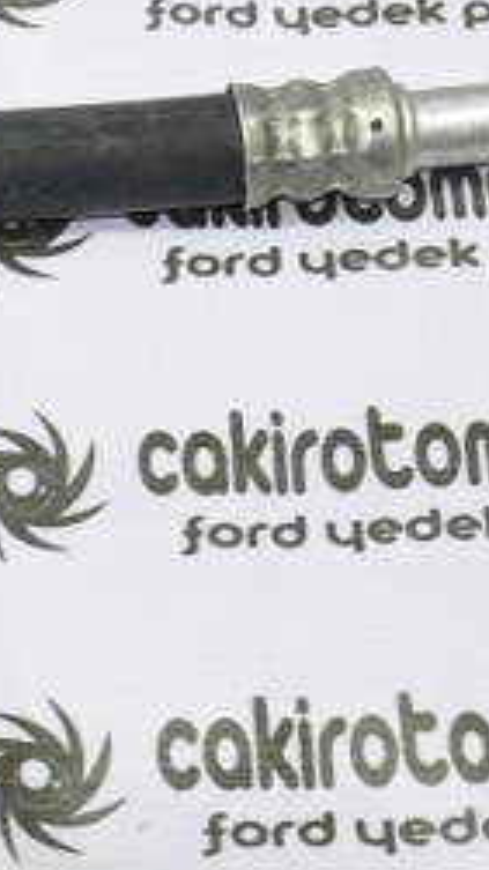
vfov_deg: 15.7
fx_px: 3115
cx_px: -212
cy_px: 104
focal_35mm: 135
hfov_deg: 8.8
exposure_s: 1/40
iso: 200
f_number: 4.5
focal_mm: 24
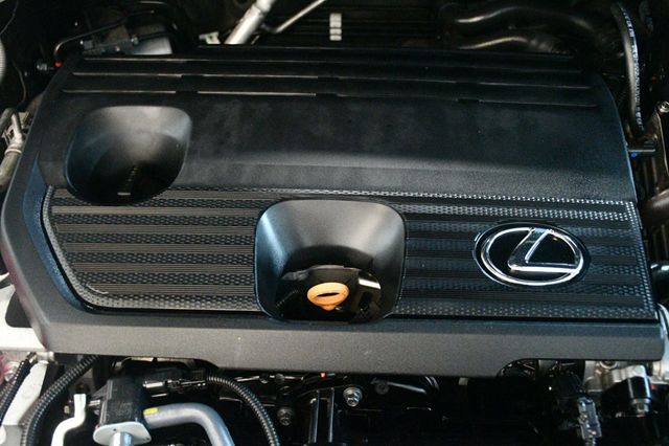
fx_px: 724
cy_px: 223
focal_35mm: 39
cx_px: 334
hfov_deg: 49.6
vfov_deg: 34.2
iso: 12800
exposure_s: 1/30
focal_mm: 26
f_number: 3.8
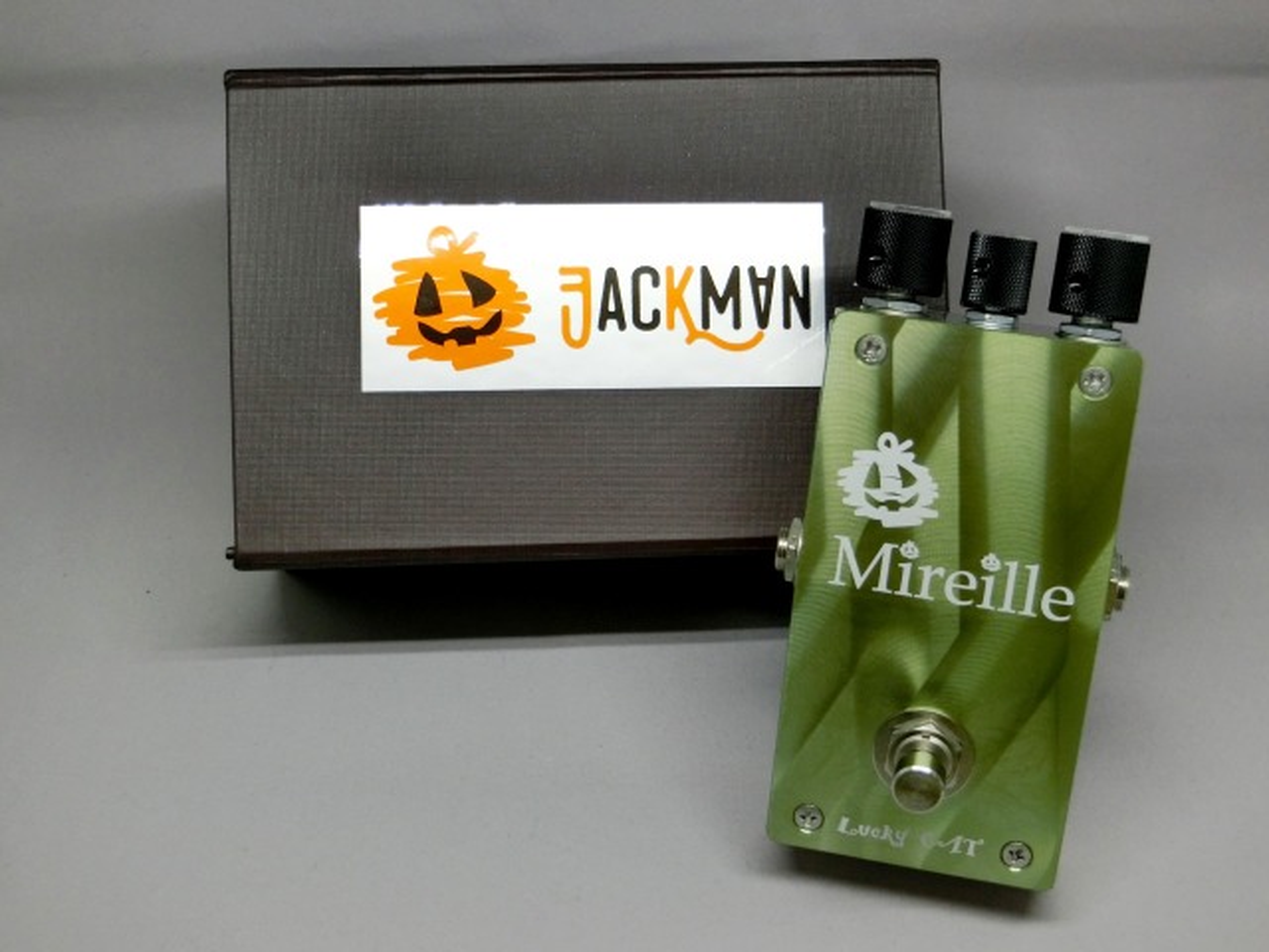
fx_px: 1906
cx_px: 634
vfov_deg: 28.0
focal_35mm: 52
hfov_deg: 36.8
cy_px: 476
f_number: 4.7
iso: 160
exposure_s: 1/125
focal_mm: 9.3
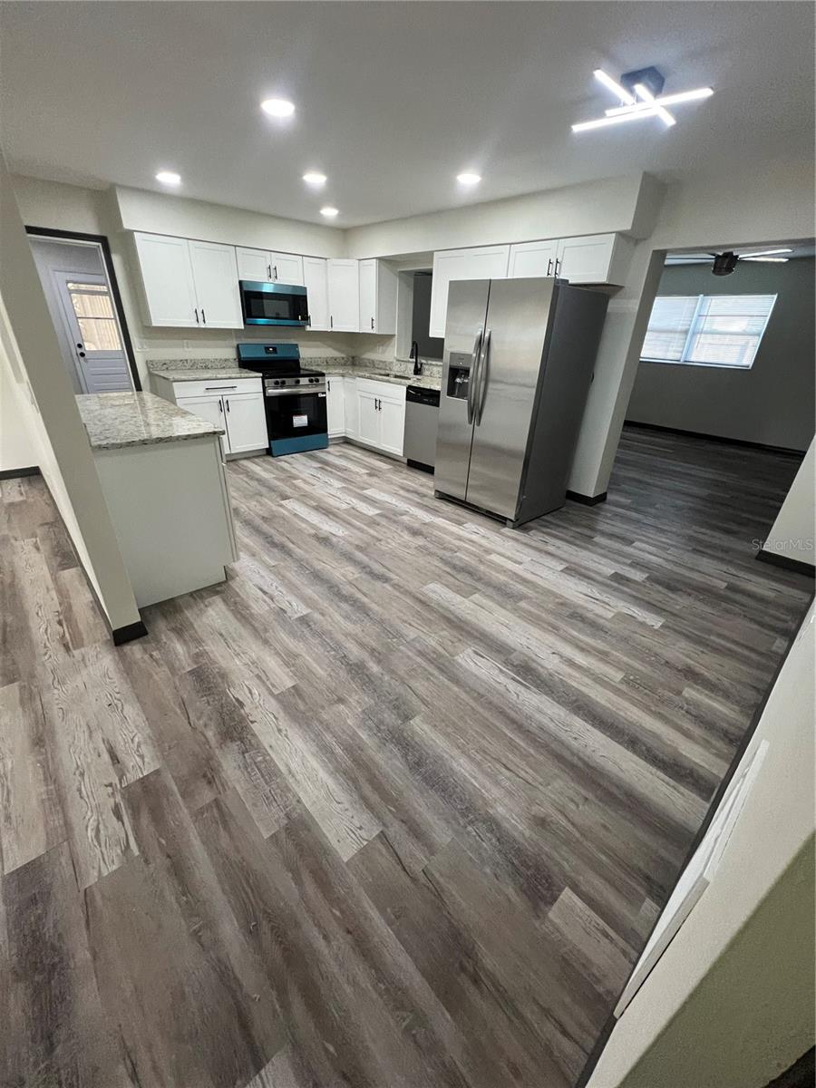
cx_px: 408
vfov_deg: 106.2
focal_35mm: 13
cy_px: 544
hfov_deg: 89.9
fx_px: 409
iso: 250
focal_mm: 1.57
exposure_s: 1/60
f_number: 1.8
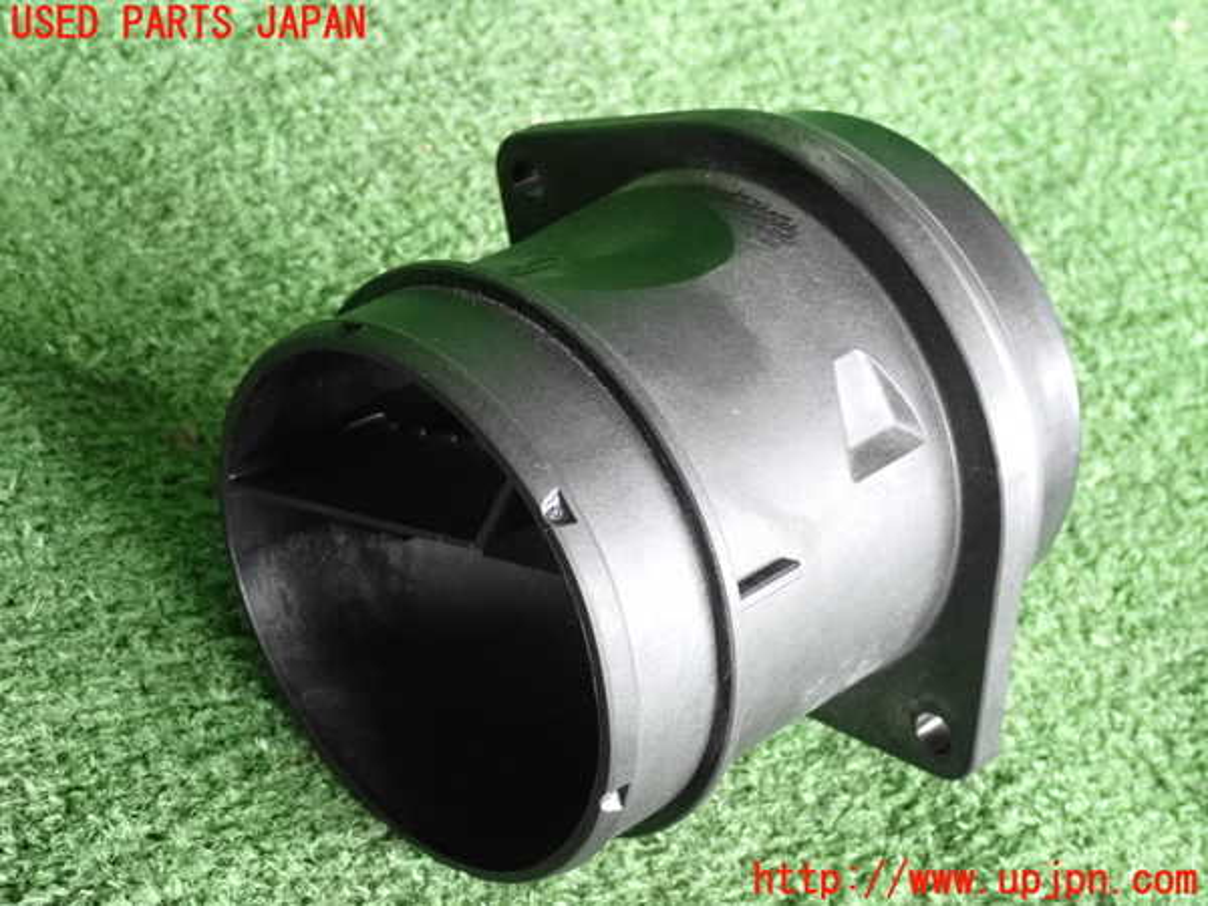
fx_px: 2687
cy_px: 453
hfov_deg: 25.3
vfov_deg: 19.1
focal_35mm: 77
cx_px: 604
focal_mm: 13.65
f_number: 4.1
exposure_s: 1/125
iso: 1600
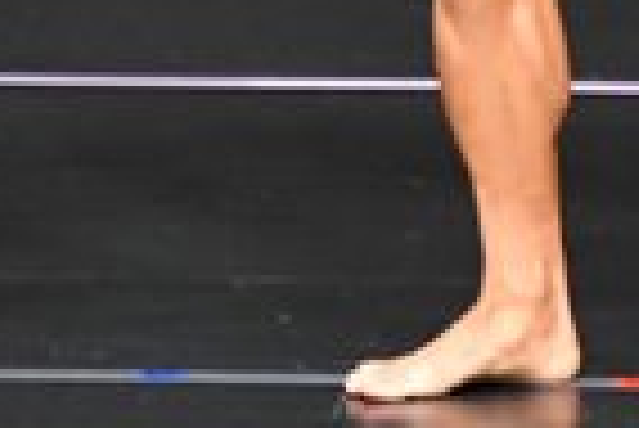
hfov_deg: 1.2
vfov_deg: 0.8
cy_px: -414
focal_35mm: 1716
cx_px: 1069
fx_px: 30490
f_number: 5.6
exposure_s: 1/400
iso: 5000
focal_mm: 210
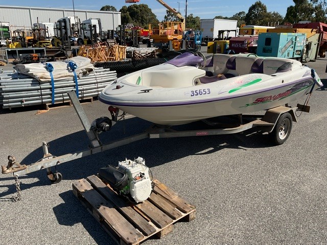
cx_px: 164
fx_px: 274
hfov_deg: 61.7
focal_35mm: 29
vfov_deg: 48.2
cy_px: 122
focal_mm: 3
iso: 16
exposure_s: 1/2667
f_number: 1.8
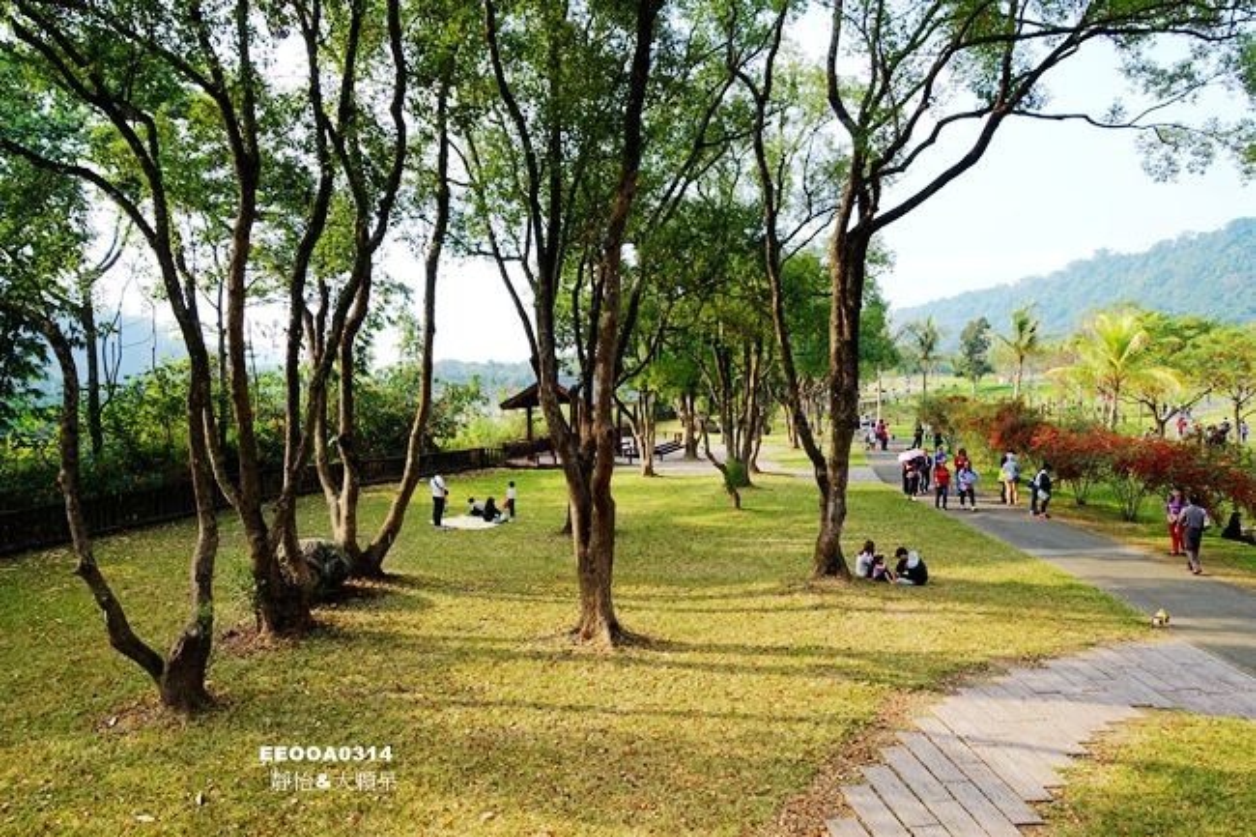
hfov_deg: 73.8
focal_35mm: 24
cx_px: 628
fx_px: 837
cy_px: 418
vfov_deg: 53.1
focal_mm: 8.8
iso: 125
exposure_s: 1/250
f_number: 4
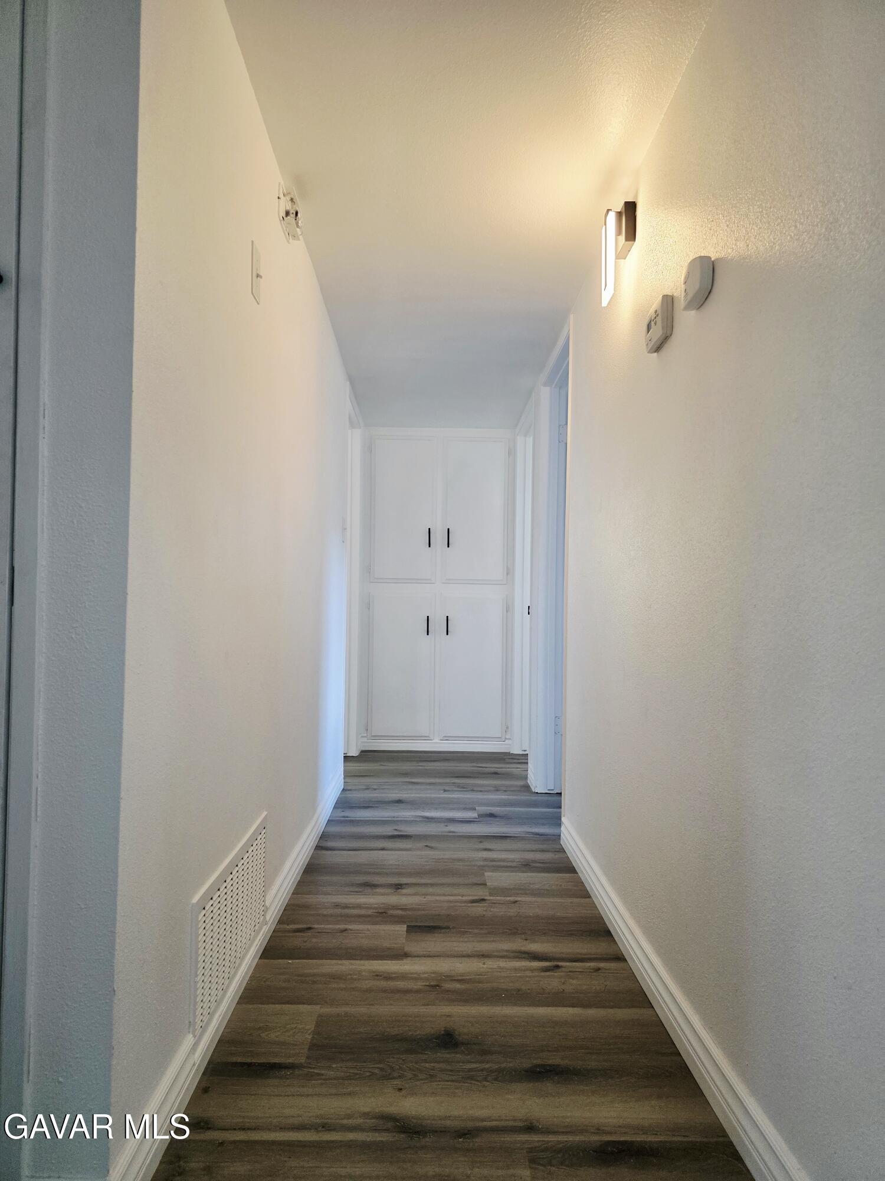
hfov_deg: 58.9
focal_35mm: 23
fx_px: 784
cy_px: 590
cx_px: 442
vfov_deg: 73.9
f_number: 1.7
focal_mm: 6.3
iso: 200
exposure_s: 1/182
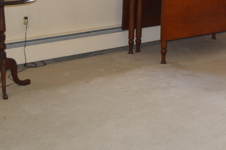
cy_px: -41
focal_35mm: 106
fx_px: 665
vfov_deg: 12.5
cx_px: 231
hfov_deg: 18.7
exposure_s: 1/60
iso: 450
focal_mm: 24
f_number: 4
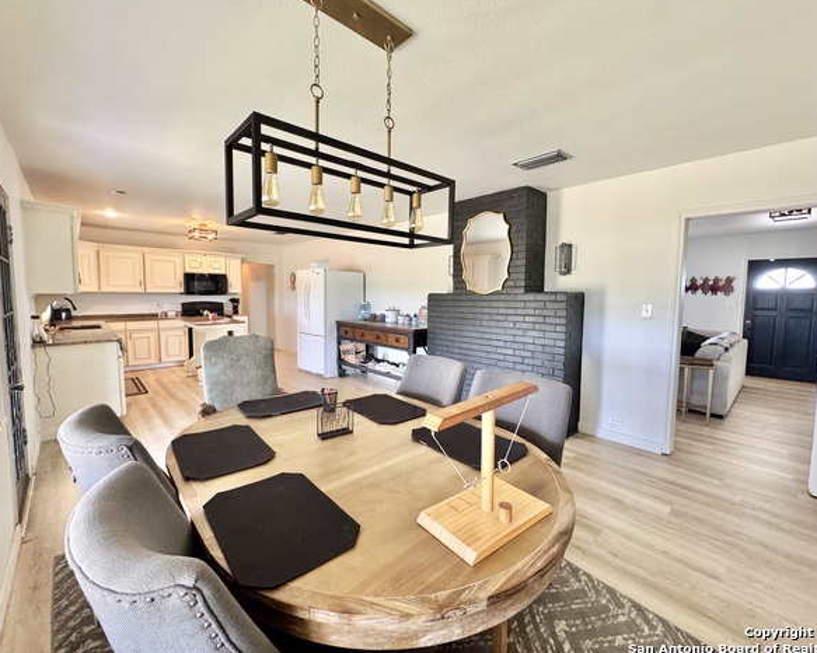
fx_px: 363
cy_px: 321
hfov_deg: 96.8
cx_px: 408
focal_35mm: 15
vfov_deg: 84.0
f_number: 2.2
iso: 250
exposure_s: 1/60
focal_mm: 2.22
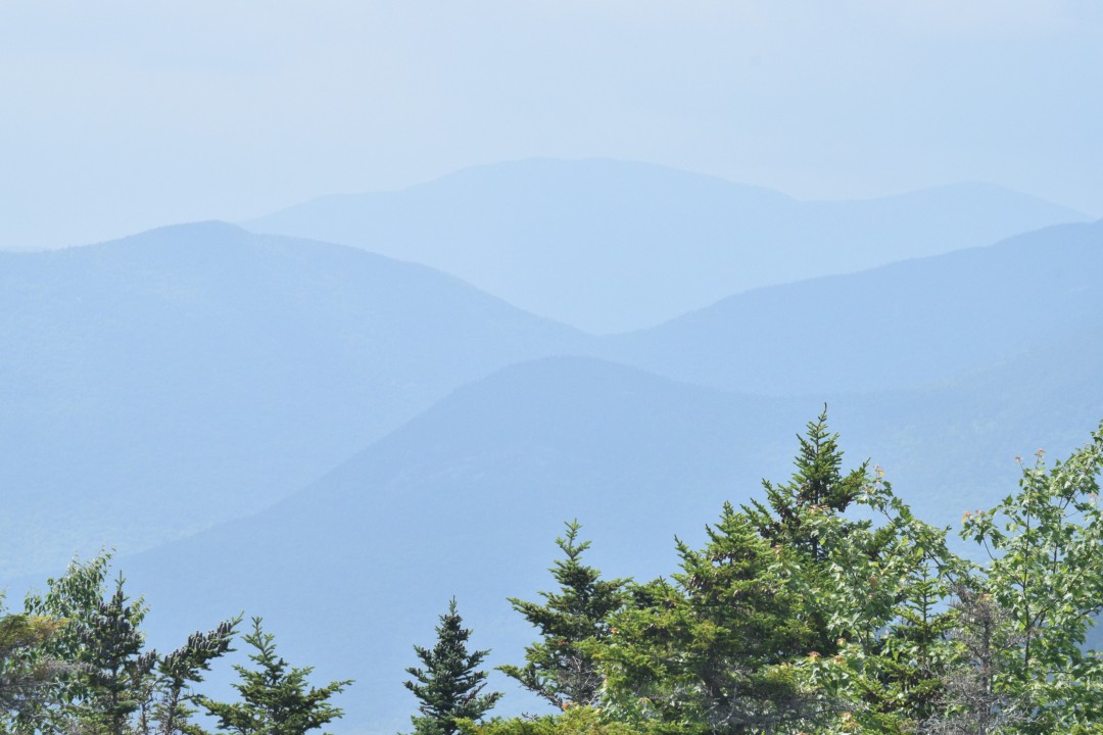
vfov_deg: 5.2
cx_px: 552
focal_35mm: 262
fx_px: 8042
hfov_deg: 7.8
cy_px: 368
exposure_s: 1/1000
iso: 1600
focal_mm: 175
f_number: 16
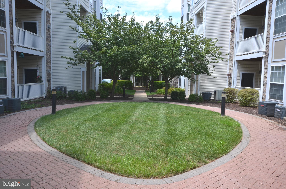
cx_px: 143
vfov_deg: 43.4
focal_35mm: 30
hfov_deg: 62.0
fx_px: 238
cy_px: 94
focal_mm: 20
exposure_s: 1/100
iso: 125
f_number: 11
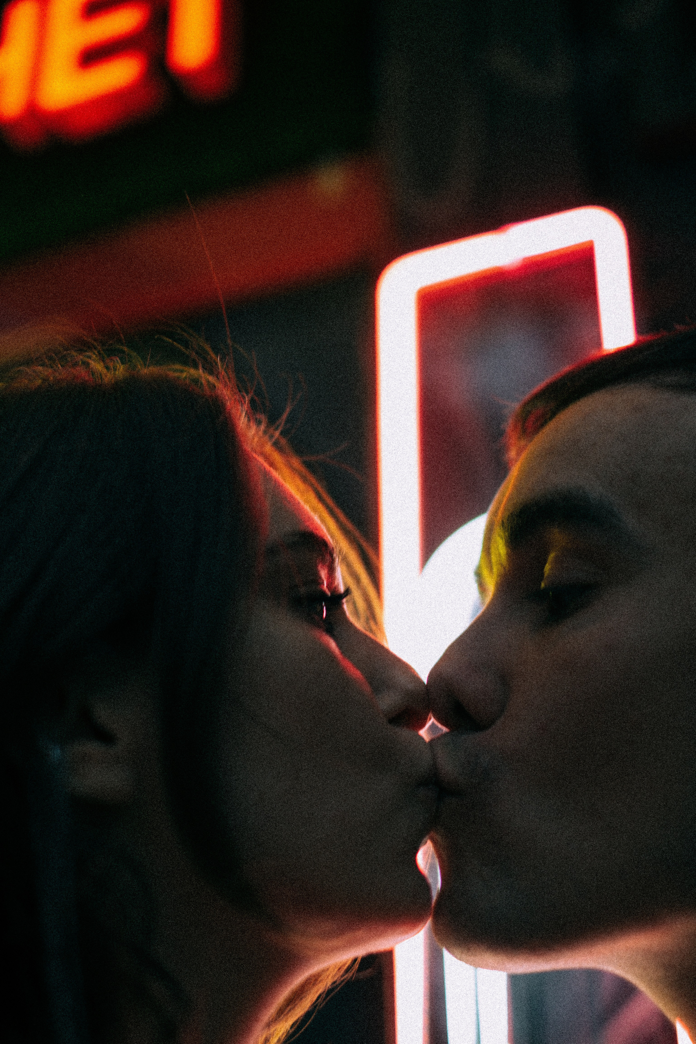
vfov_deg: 37.5
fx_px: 1537
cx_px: 348
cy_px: 522
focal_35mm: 53
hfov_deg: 25.5
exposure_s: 1/125
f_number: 1.4
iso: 200
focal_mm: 35
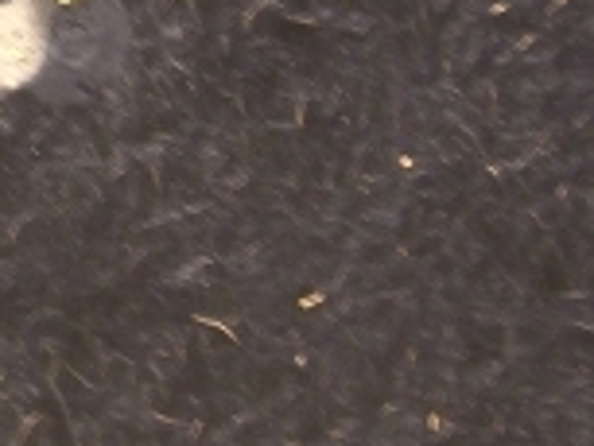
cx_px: -353
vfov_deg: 9.3
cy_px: 120
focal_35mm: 159
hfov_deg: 11.8
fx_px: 2731
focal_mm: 7.9
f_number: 2.8
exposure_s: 1/4
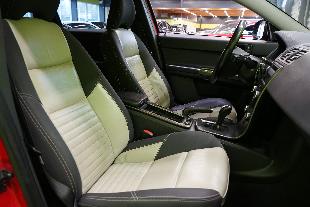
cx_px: 155
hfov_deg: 63.7
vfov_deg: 45.0
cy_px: 104
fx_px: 250
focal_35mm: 29
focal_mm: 29
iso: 1600
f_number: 5.6
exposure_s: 1/20
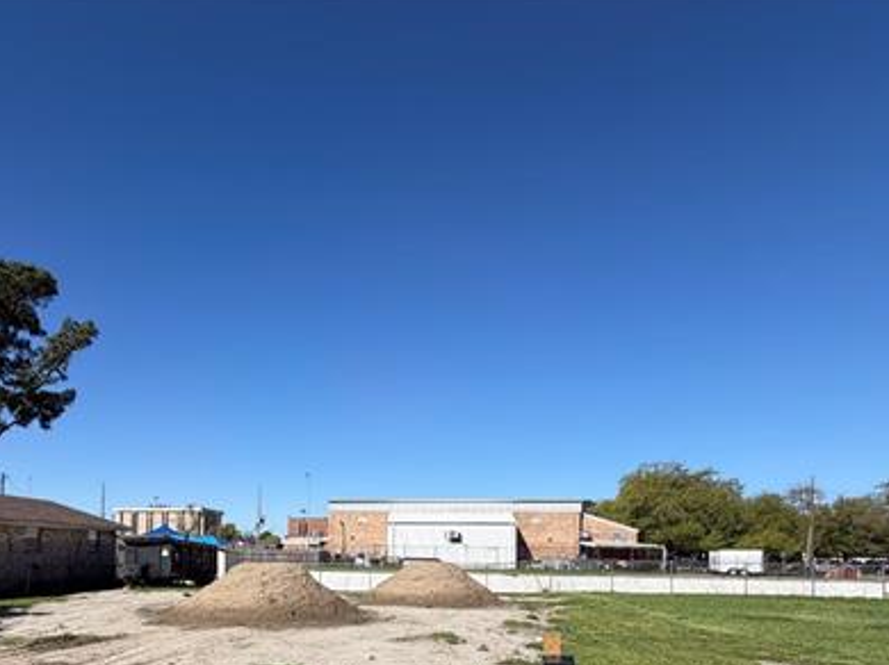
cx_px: 324
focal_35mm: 23
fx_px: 590
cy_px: 533
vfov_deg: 54.7
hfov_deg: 72.5
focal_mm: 2.22
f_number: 2.2
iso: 20
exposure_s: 1/985
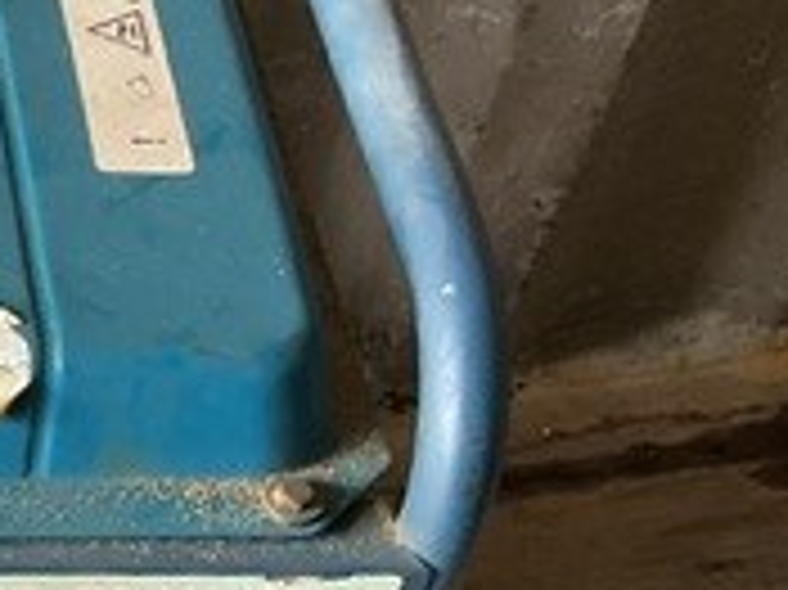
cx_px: -486
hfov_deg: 16.5
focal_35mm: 106
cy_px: 604
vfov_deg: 13.7
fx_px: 2411
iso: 125
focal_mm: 3
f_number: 1.8
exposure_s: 1/50
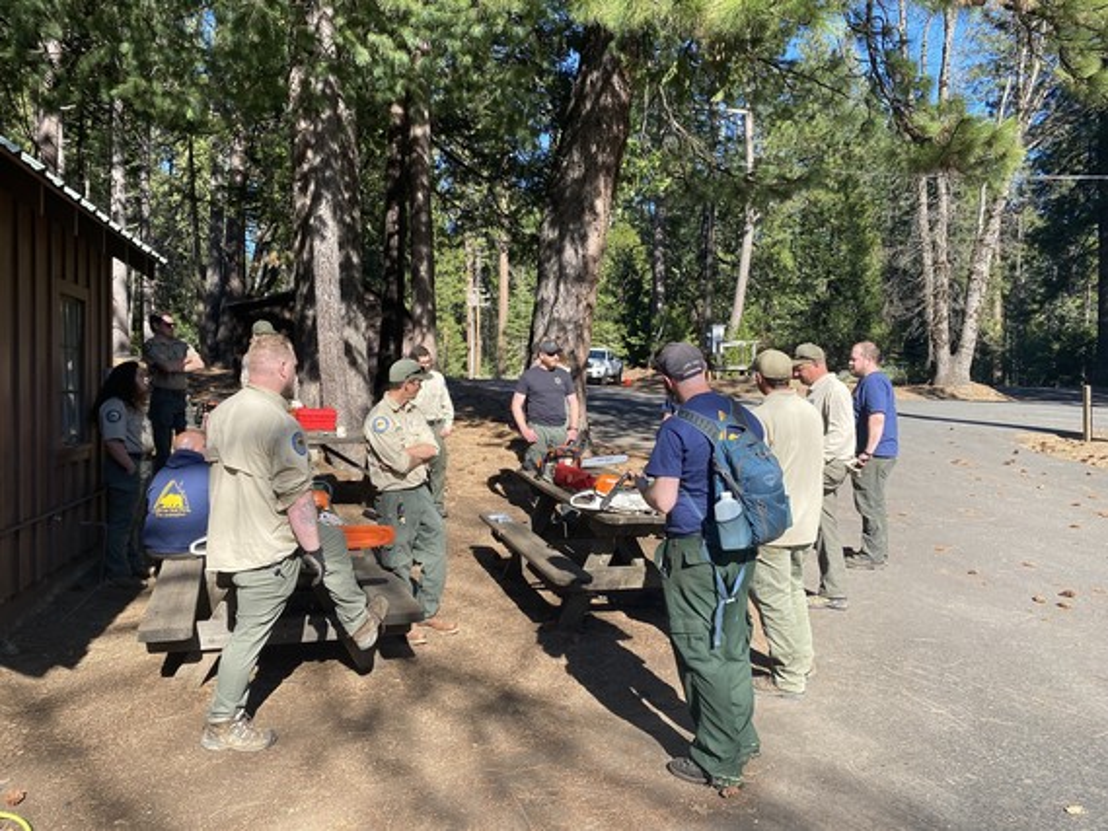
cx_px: 554
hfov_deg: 67.3
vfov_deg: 53.1
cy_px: 416
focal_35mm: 26
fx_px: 832
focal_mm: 4.25
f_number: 1.8
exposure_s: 1/833
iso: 32
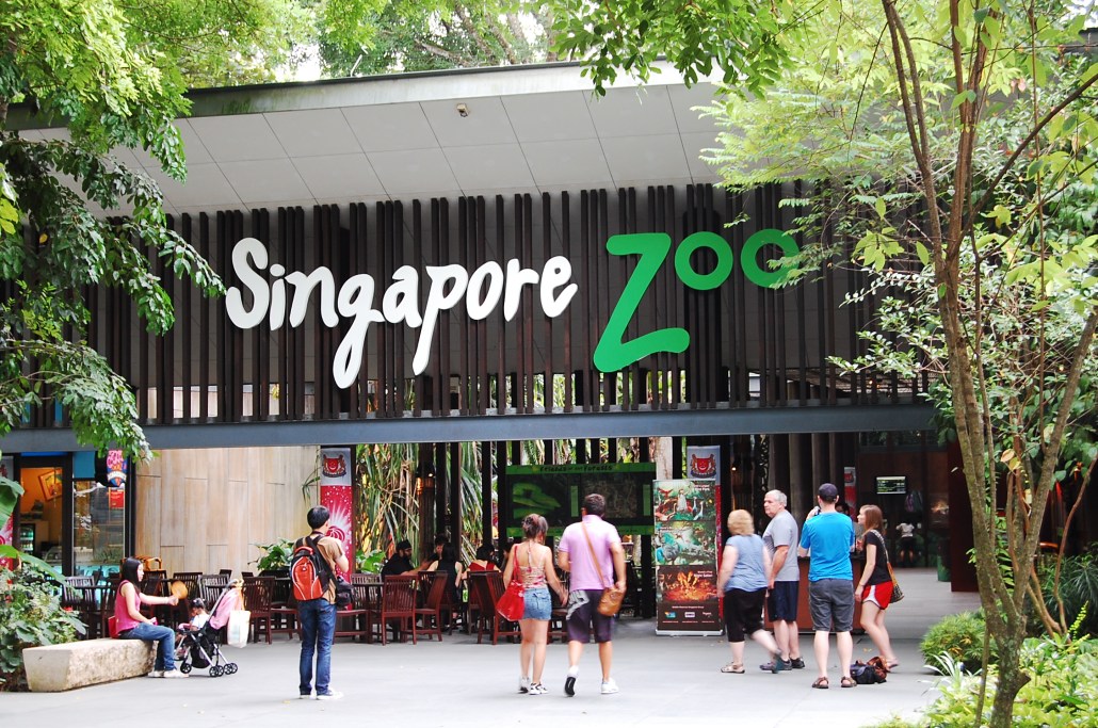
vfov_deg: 22.5
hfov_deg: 33.5
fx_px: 1827
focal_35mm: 60
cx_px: 549
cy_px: 364
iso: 400
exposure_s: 1/15
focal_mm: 40
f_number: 7.1
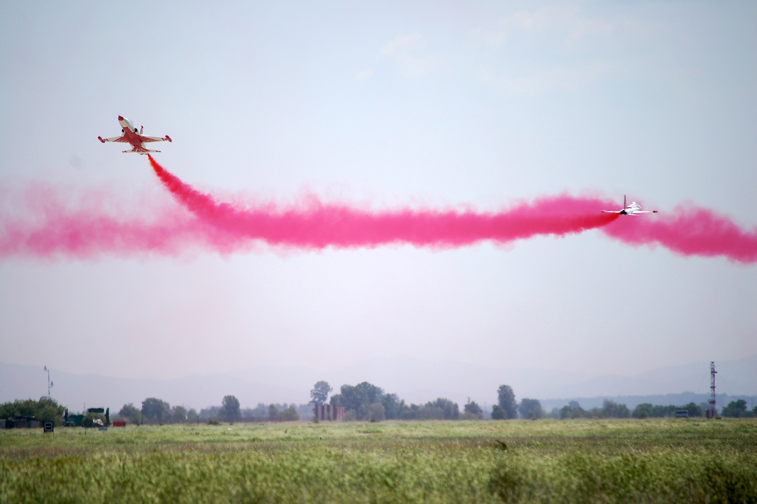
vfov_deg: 4.6
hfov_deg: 6.9
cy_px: 252
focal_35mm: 300
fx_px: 6303
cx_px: 378
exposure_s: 1/1250
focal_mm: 200
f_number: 5.6
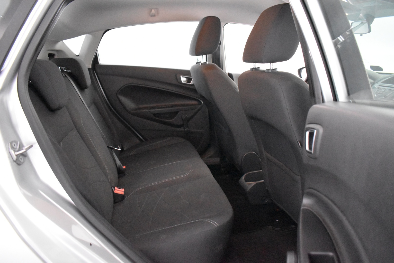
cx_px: 197
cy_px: 132
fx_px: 295
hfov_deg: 67.4
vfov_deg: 47.9
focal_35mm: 27
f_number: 3.5
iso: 12800
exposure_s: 1/60
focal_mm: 18
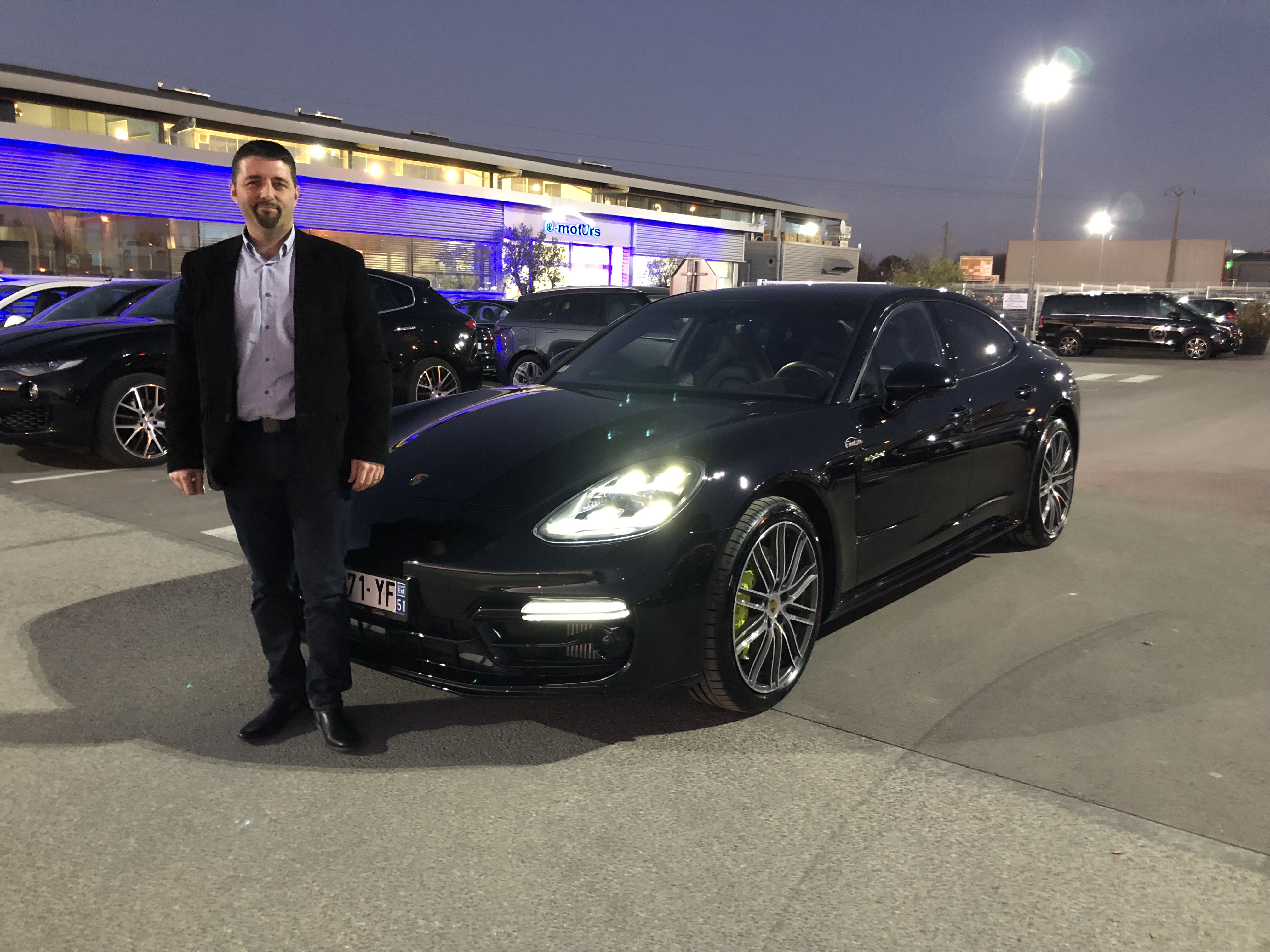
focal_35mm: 28
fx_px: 1027
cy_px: 476
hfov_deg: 63.4
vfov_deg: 49.7
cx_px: 635
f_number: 1.8
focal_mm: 3.99
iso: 125
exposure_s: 1/4
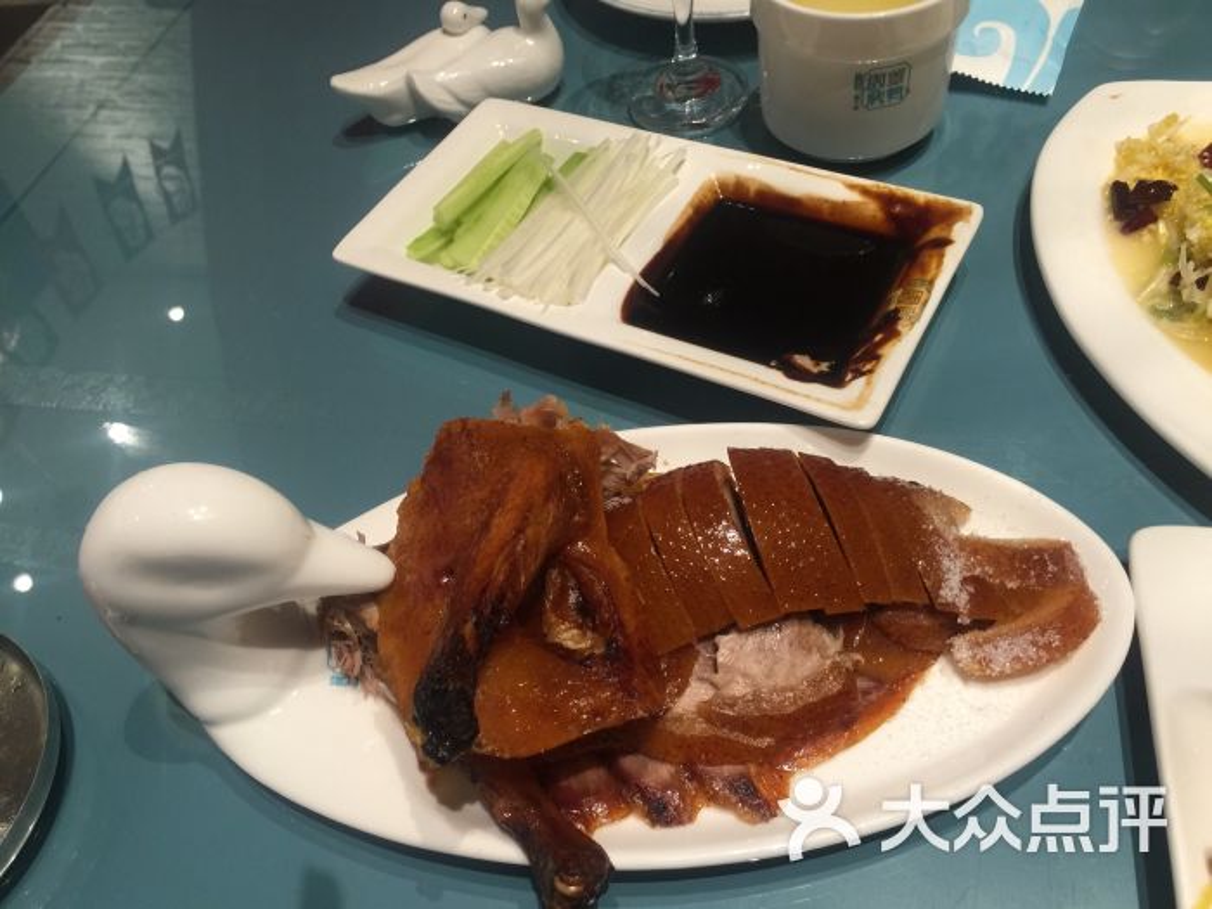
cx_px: 606
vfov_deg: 48.2
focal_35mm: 29
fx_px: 1015
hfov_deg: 61.7
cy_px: 454
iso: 64
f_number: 2.2
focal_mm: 4.15
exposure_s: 1/33
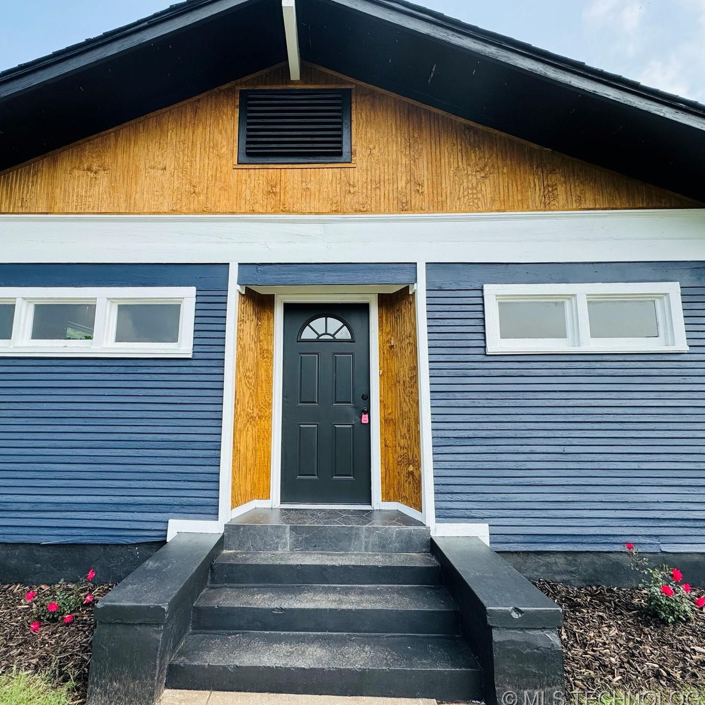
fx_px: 392
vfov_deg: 84.0
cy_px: 358
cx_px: 328
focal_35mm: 17
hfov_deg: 83.8
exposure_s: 1/1110
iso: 50
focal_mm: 2.22
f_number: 2.2
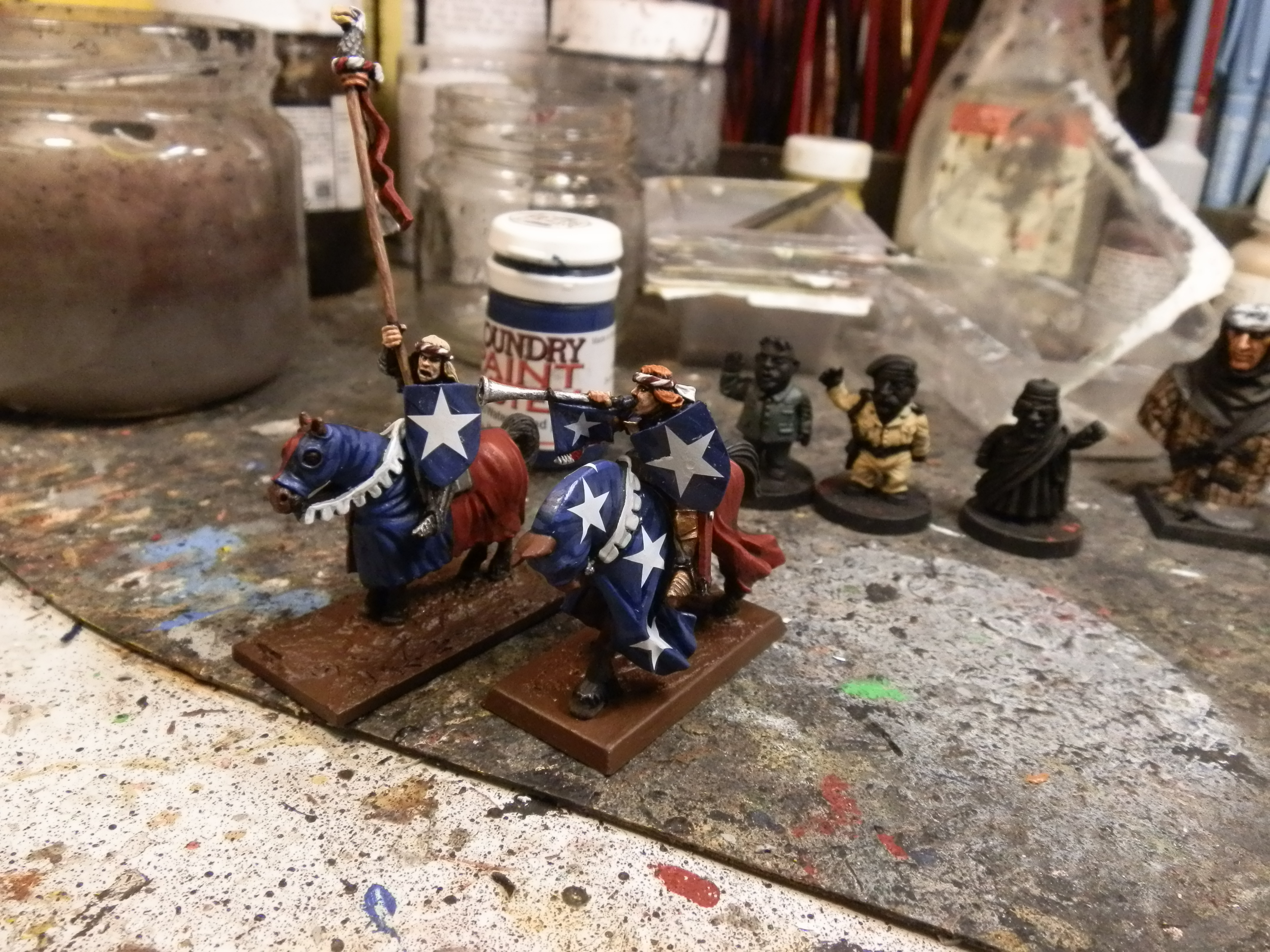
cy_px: 476
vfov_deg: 49.7
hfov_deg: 63.4
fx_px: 1027
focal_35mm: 28
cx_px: 635
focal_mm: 5
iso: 400
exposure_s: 1/160
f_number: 3.1
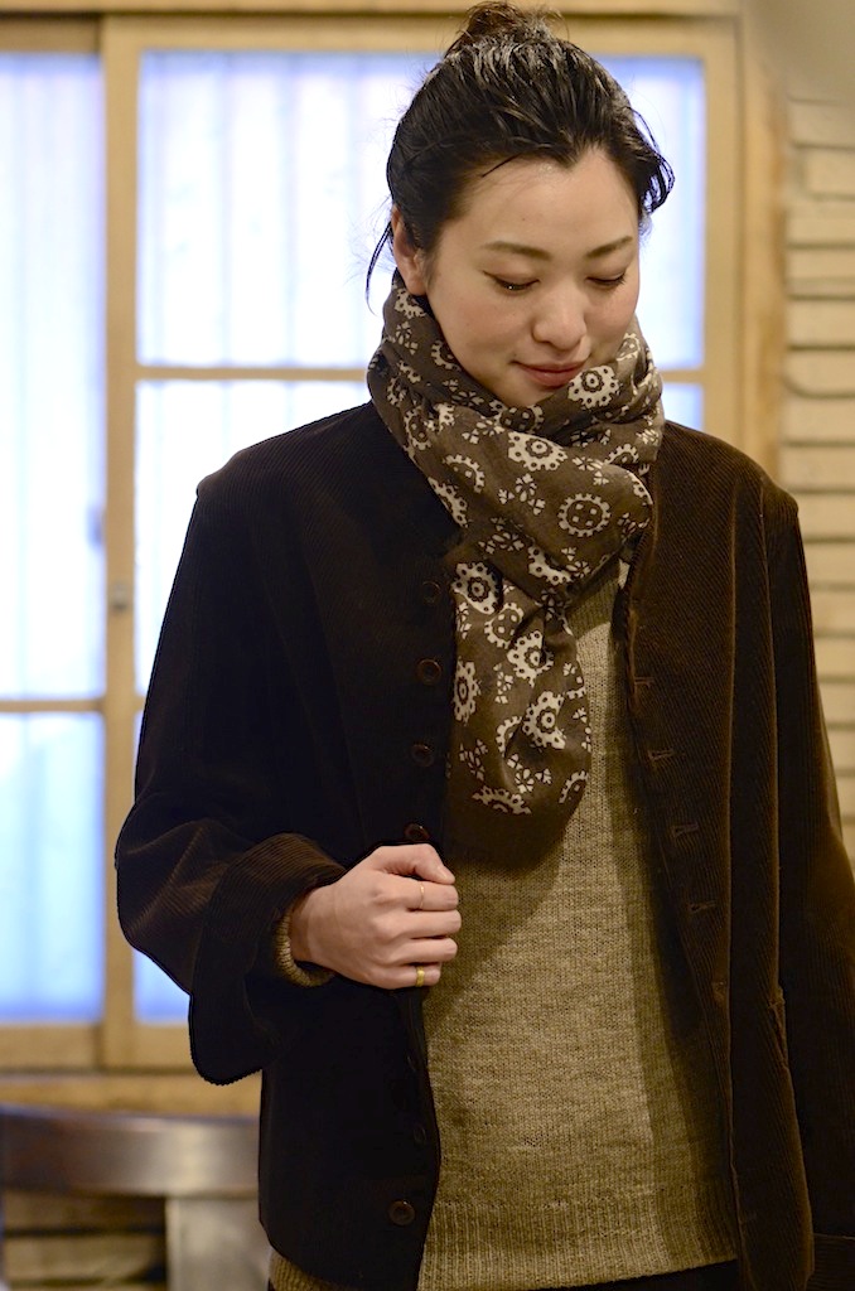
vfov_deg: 16.1
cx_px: 428
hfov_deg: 10.7
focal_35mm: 128
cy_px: 646
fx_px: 4563
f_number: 1.8
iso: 1600
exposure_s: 1/80
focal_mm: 85
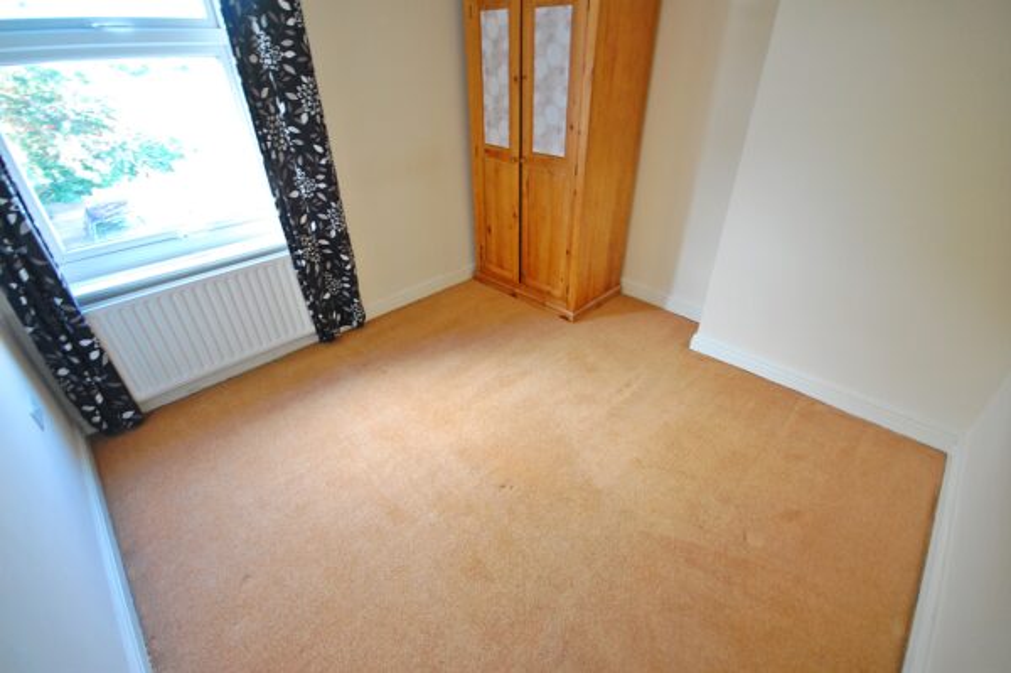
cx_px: 506
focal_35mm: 15
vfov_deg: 77.2
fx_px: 421
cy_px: 336
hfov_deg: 100.4
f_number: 4
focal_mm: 10
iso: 800
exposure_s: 1/30
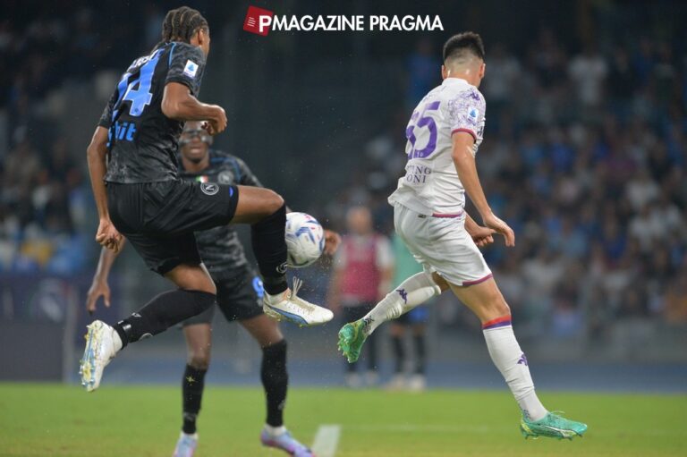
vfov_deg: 3.3
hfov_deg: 4.9
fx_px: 8010
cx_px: 344
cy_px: 228
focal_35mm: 420
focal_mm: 420
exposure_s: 1/1000
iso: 3200
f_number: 4
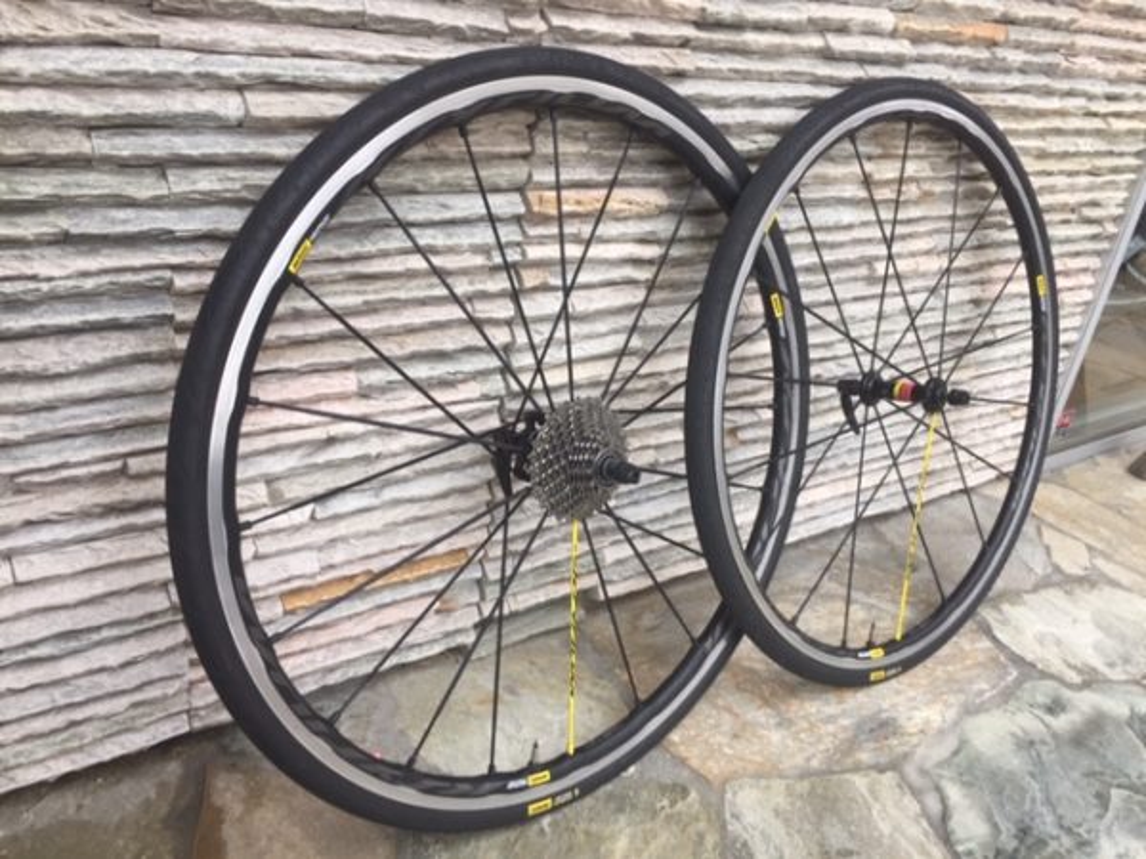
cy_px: 430
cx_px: 573
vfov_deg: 48.2
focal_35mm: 29
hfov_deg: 61.7
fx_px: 960
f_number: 2.2
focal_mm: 4.15
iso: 32
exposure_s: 1/60
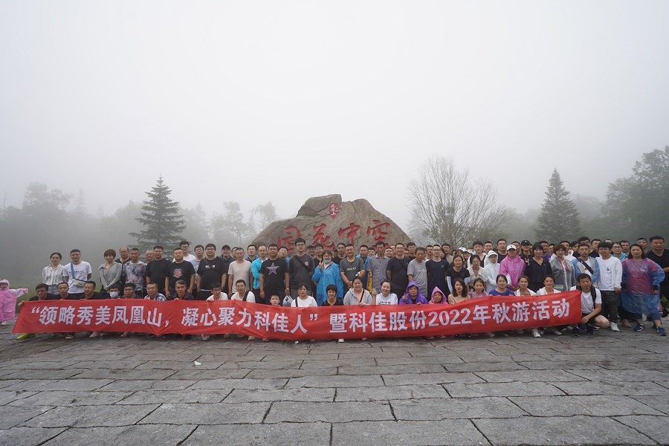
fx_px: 334
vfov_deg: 67.4
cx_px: 334
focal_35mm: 18
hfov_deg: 90.0
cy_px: 223
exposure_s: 1/60
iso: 100
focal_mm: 18
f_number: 5.6
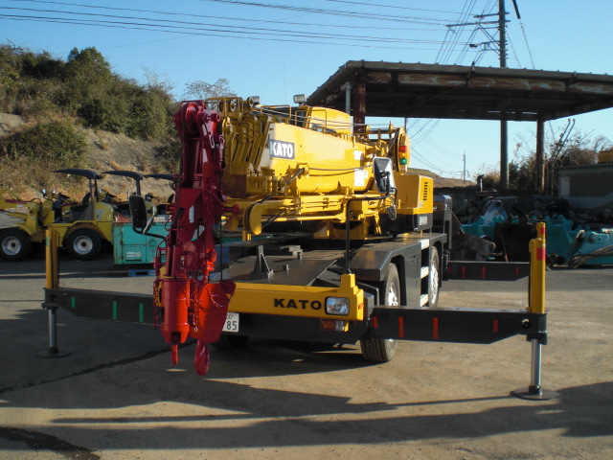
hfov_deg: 49.0
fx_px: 673
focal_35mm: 38
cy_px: 230
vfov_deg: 37.7
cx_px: 306
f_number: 5.6
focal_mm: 6.3
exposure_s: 1/250
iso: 64
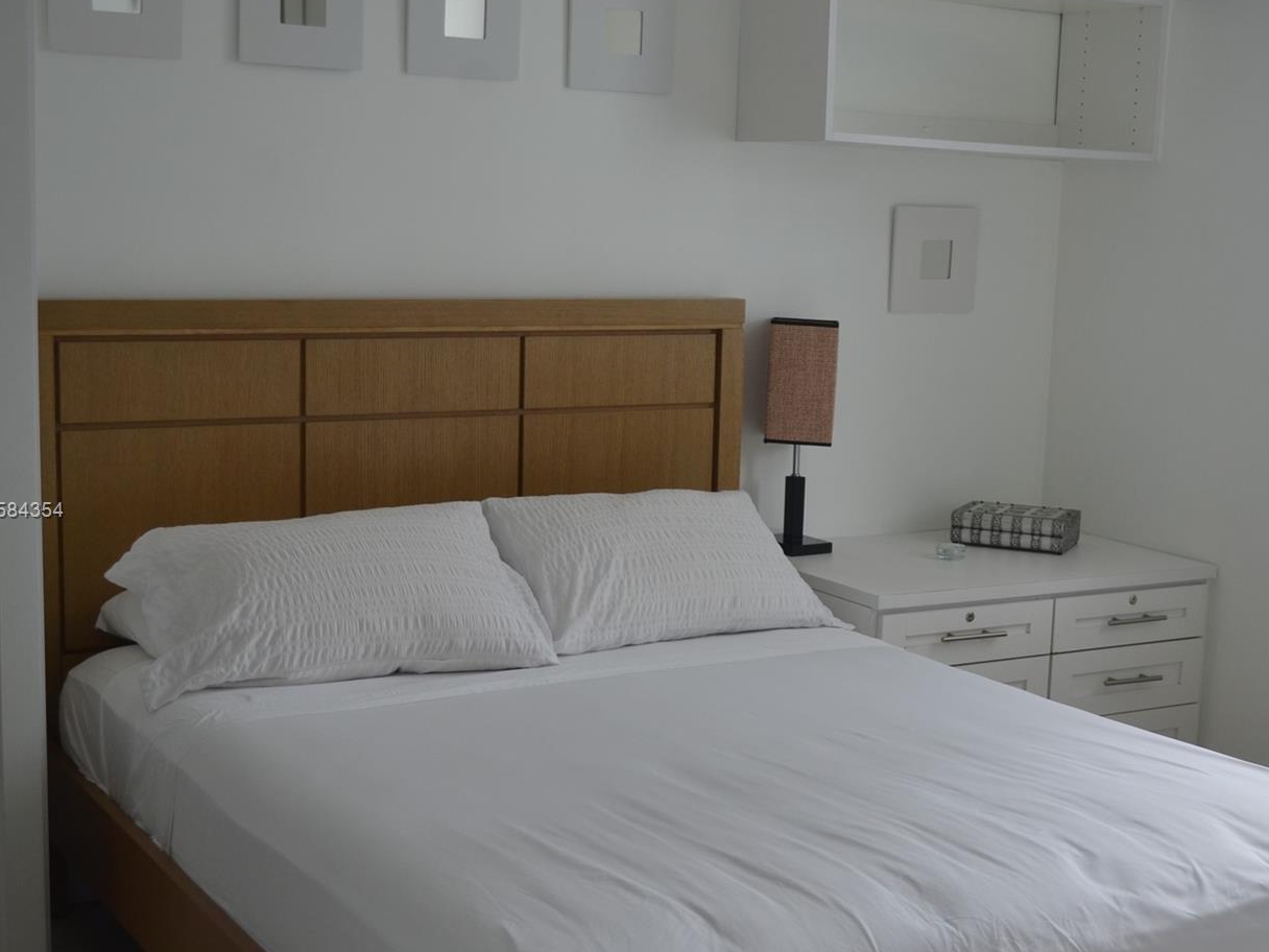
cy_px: 512
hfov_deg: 36.1
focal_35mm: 53
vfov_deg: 27.5
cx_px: 734
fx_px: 1943
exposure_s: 1/100
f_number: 5
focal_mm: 28
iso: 400
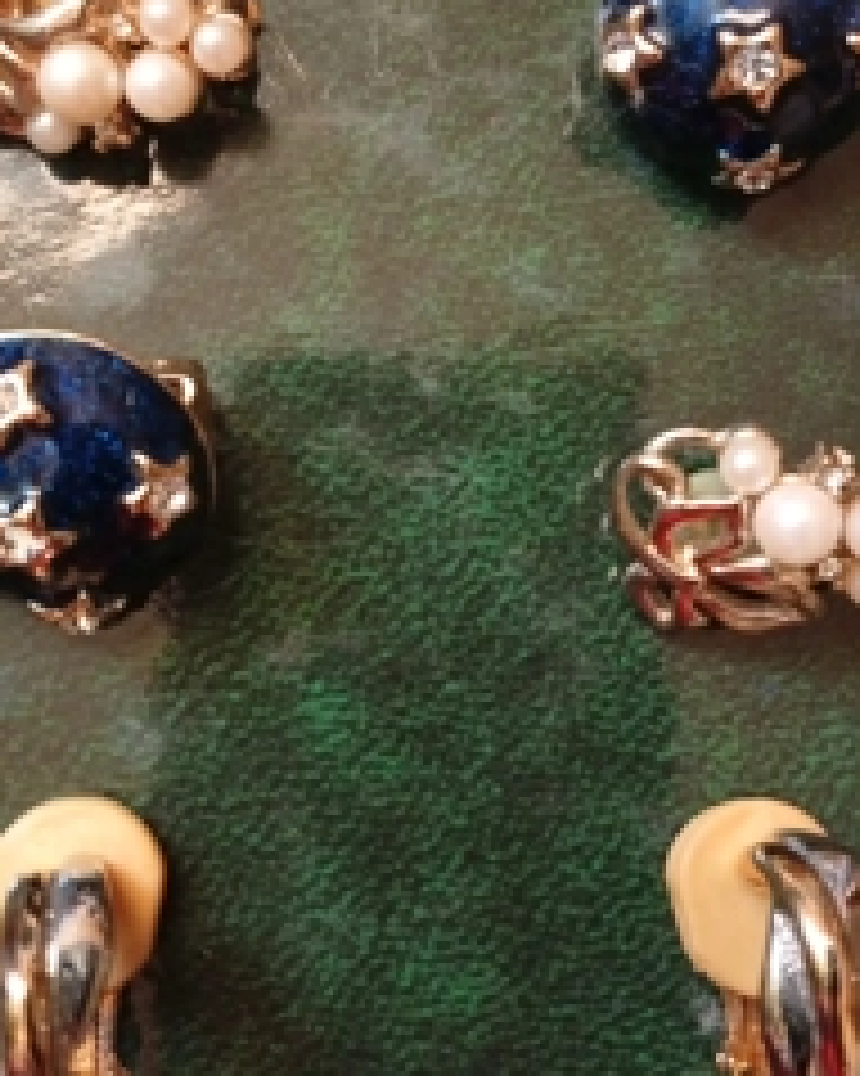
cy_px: 428
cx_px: 410
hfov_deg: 34.1
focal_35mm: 44
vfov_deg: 41.8
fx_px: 1401
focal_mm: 3.98
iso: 2114
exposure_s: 1/16.7
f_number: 1.8
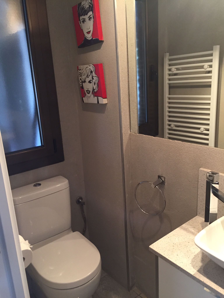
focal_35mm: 29
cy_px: 149
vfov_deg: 61.7
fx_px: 250
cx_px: 112
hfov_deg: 48.2
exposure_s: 1/33
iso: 200
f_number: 2.2
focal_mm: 4.15
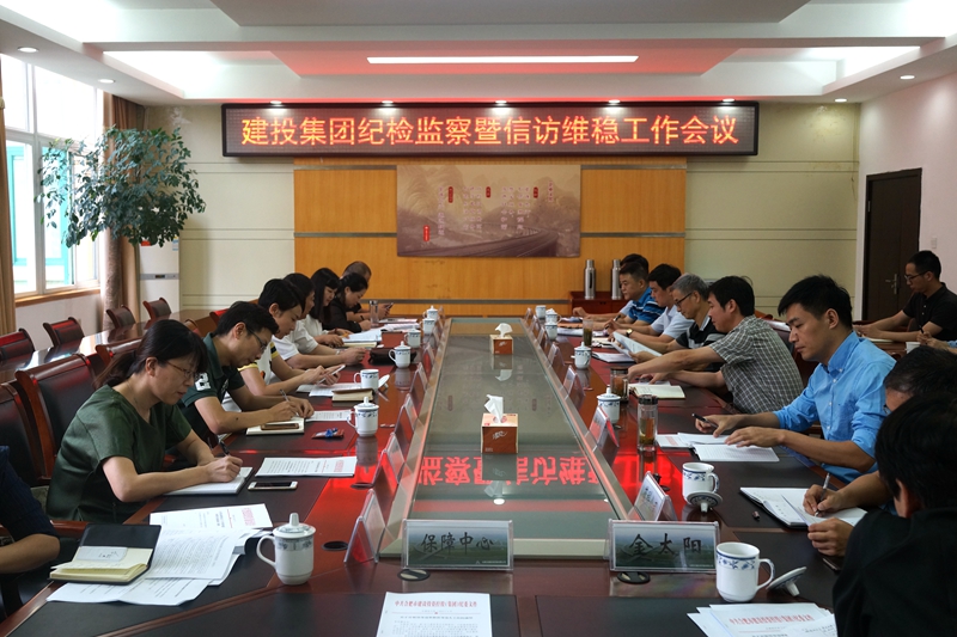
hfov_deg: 54.4
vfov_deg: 37.8
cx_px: 478
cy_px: 318
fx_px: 930
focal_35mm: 35
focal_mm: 35
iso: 800
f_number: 5.6
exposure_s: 1/80
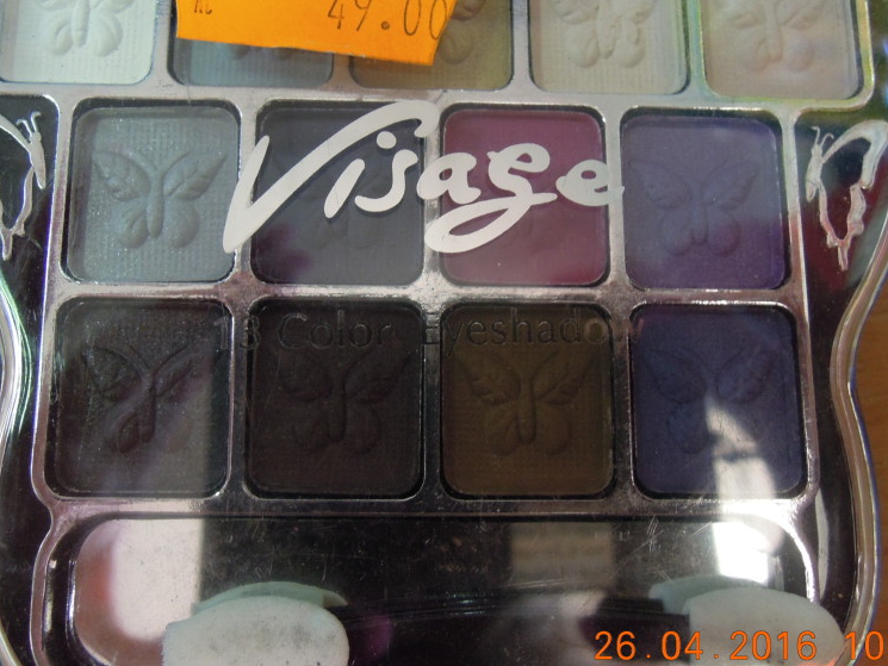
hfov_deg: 55.2
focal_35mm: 33
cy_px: 286
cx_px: 397
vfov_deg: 42.9
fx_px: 847
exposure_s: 1/30
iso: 400
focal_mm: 4.3
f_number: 2.8
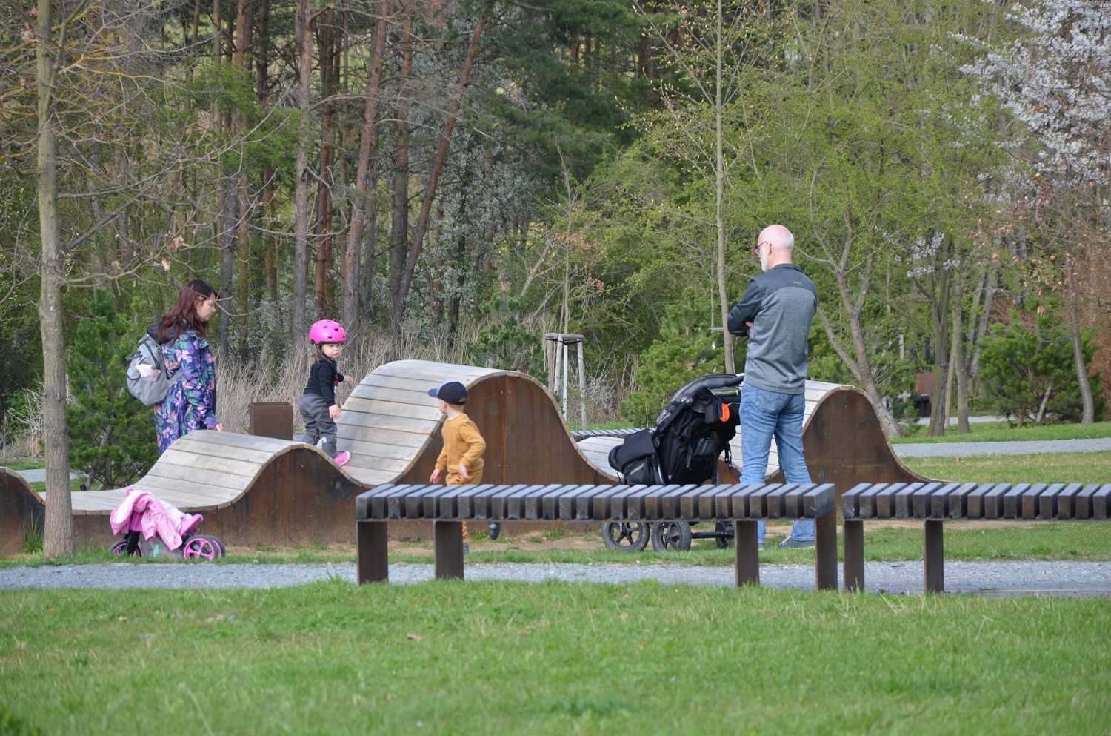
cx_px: 556
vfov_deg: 8.7
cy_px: 368
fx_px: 4850
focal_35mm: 158
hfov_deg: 13.1
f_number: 8
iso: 200
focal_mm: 105
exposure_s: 1/250
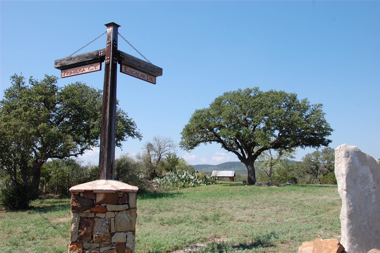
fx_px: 380
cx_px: 190
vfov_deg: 36.8
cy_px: 126
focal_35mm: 36
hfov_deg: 53.2
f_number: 8
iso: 200
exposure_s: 1/250
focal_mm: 24
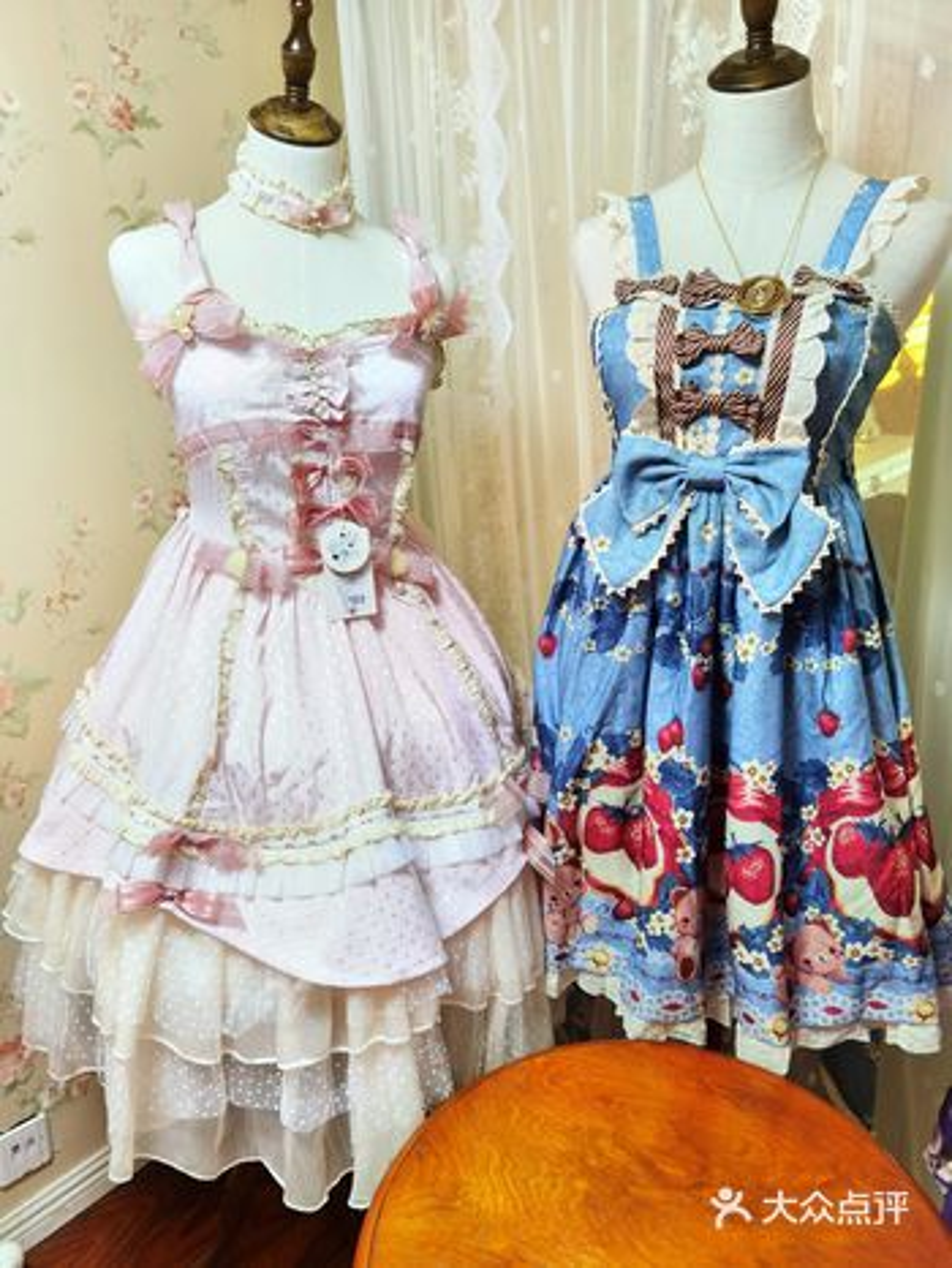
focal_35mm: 27
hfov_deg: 51.4
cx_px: 476
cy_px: 634
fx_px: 989
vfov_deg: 65.3
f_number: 1.9
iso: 160
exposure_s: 1/50
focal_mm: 6.71
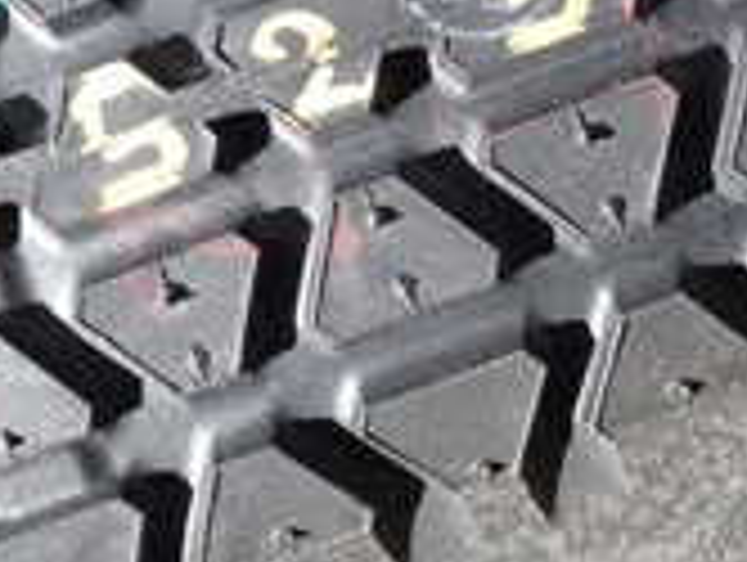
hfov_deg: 13.2
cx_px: 675
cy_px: -76
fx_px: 3198
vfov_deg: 9.9
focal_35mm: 148
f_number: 4
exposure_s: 1/250
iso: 100
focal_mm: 7.31
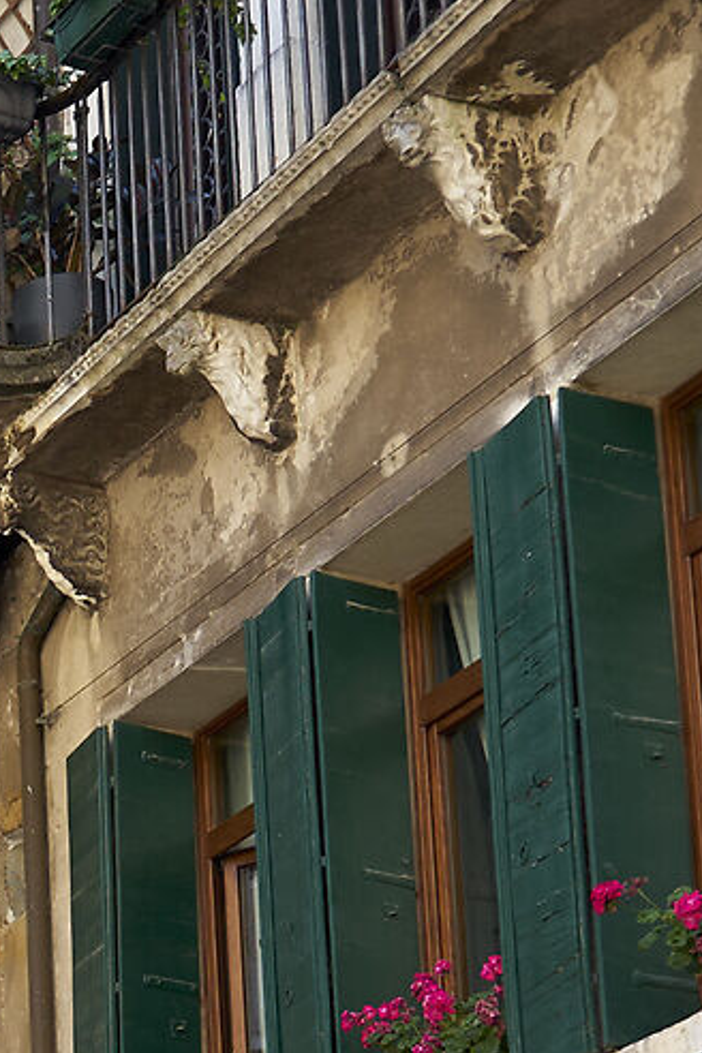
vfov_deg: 16.7
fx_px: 3422
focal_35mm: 117
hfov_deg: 11.3
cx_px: -321
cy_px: 1282
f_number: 2.8
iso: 100
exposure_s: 1/250
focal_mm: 24
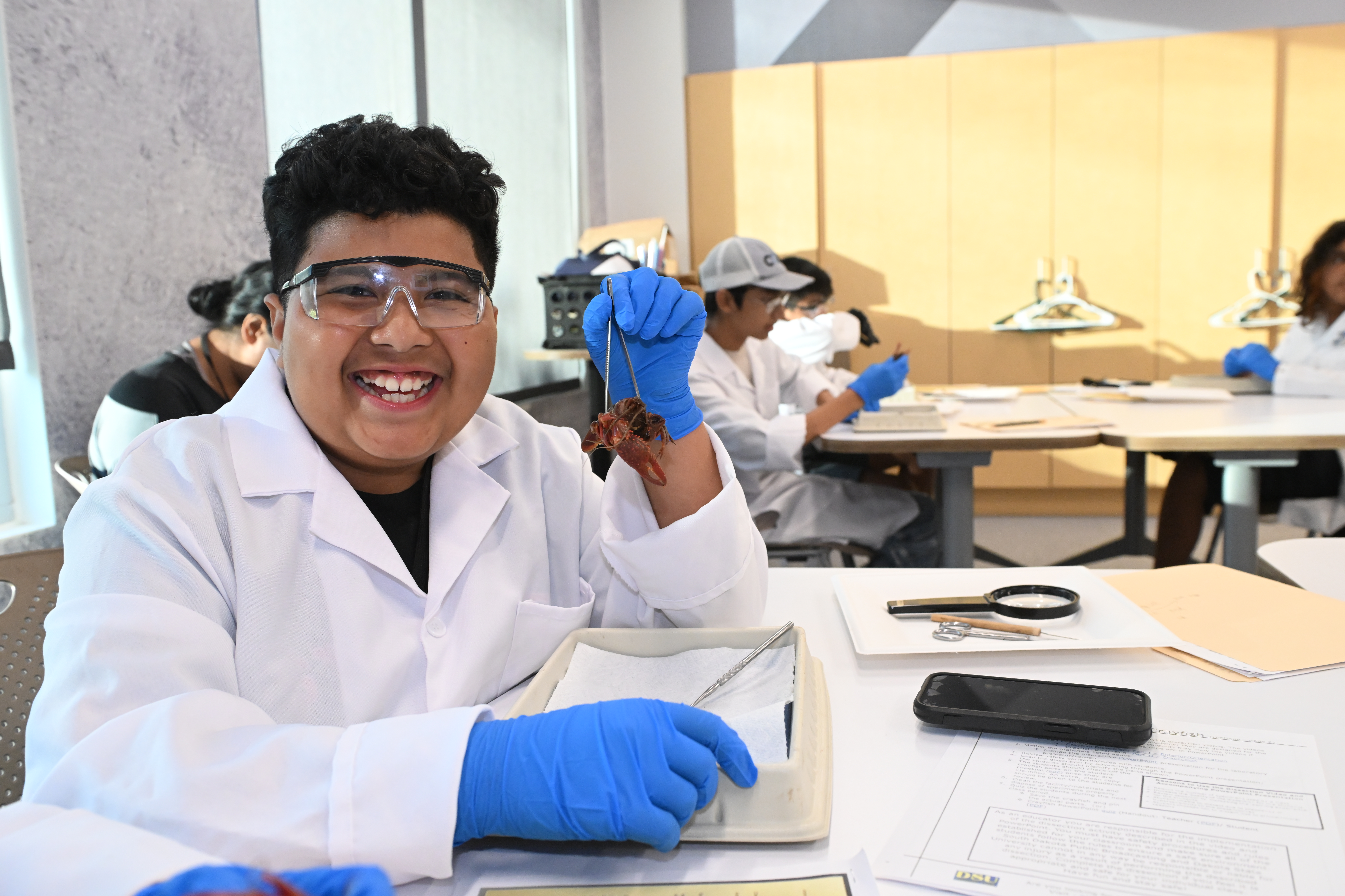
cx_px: 672
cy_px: 448
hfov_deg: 60.3
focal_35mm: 31
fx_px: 1158
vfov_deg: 42.3
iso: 4000
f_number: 5
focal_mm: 31
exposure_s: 1/200
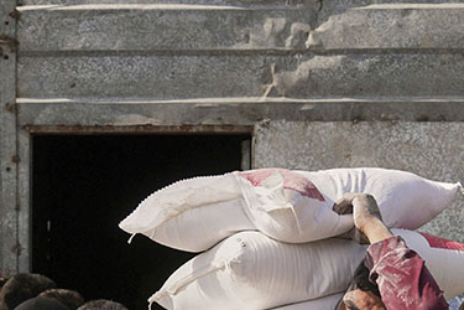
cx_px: 290
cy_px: 344
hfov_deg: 31.3
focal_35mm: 64
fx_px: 825
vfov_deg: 20.2
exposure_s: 1/2000
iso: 200
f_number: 4
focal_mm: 24
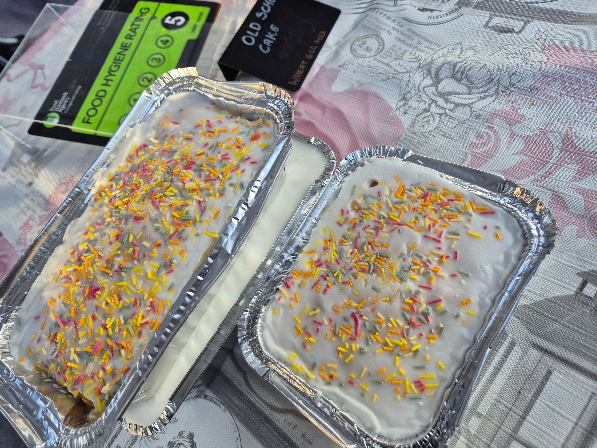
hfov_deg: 73.9
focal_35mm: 23
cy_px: 224
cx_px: 298
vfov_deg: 58.9
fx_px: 397
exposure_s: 1/180
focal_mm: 5.4
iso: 40
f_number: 1.8
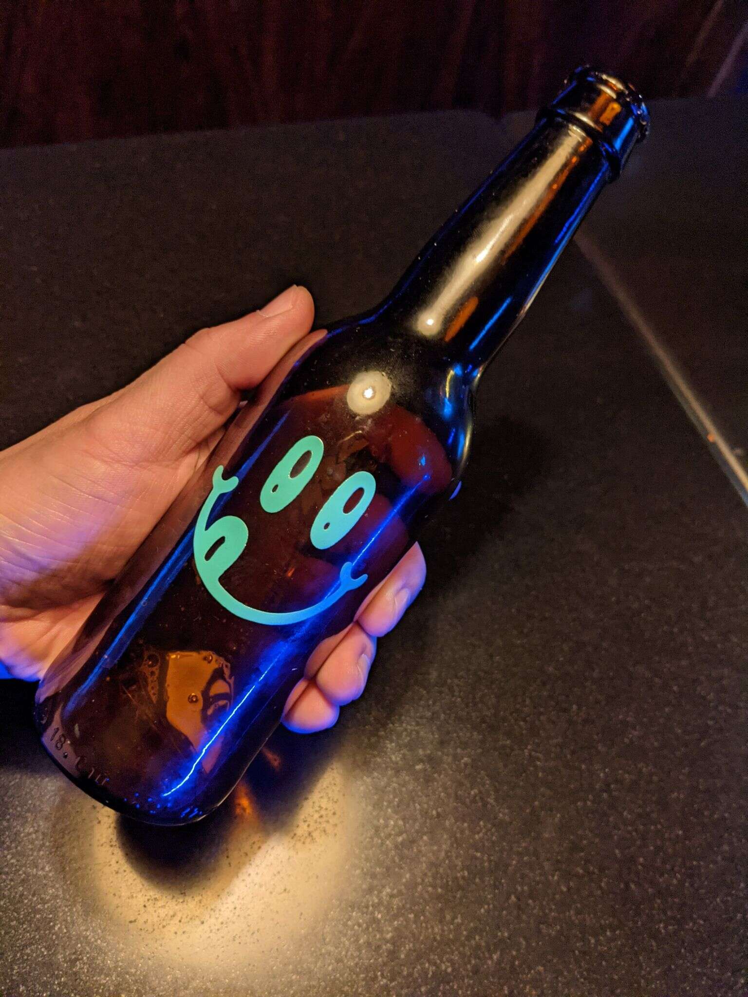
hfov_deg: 51.4
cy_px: 498
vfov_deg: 65.3
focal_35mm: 27
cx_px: 374
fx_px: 778
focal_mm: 4.38
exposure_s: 1/25
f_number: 1.73
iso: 279
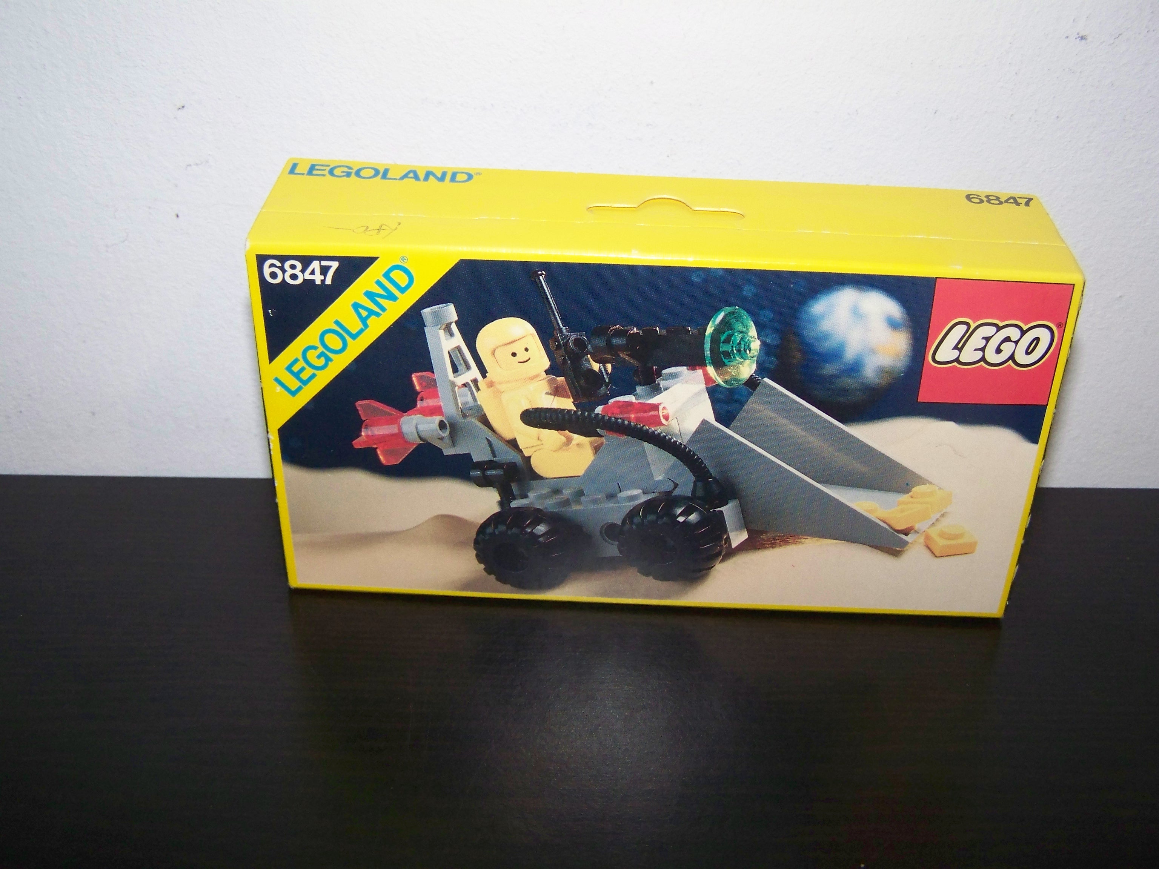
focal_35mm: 38
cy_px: 434
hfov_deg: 49.0
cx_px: 580
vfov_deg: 37.7
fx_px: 1272
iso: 200
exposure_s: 1/30
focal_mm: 6.3
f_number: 2.8
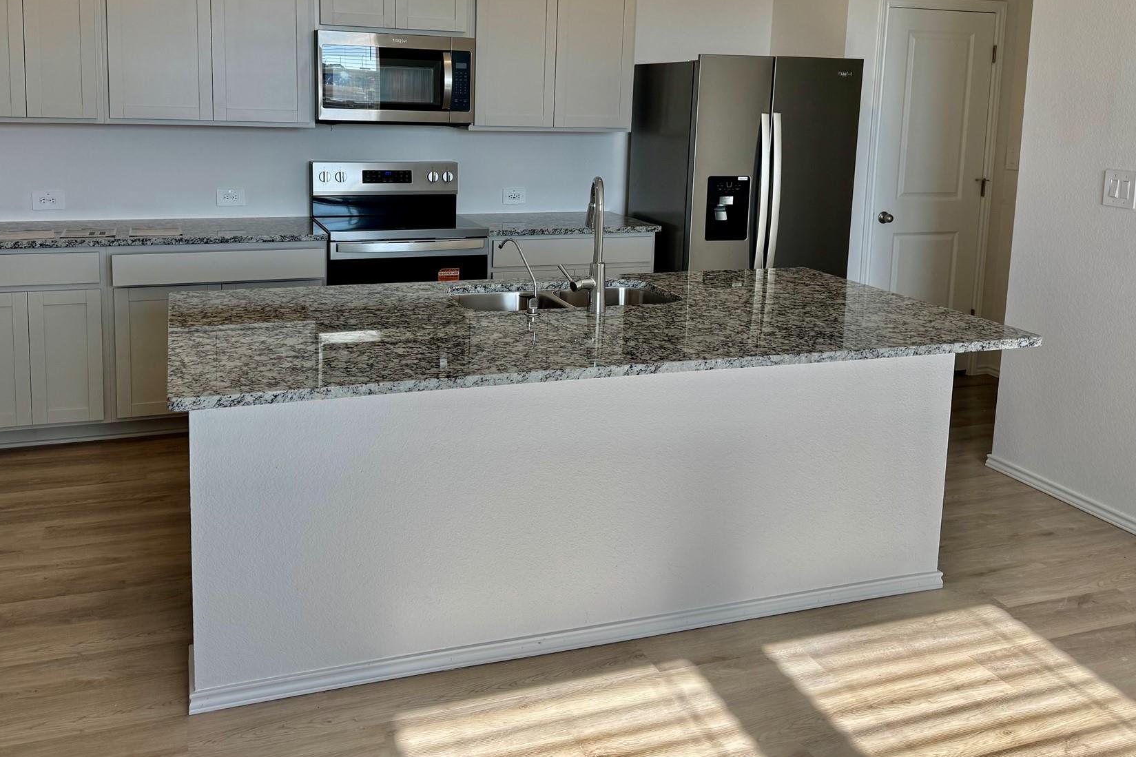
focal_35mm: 31
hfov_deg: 60.2
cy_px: 236
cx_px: 518
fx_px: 978
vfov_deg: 41.6
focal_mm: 6.76
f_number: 1.78
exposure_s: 1/305
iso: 80
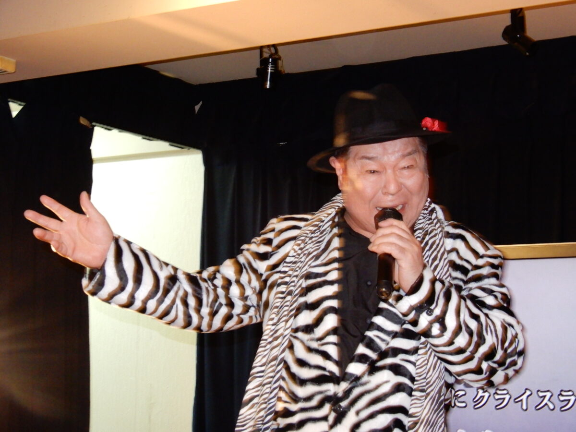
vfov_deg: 19.1
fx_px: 1281
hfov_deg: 25.3
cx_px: 288
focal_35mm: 77
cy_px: 216
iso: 800
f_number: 4.5
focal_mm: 13.7
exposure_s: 1/30
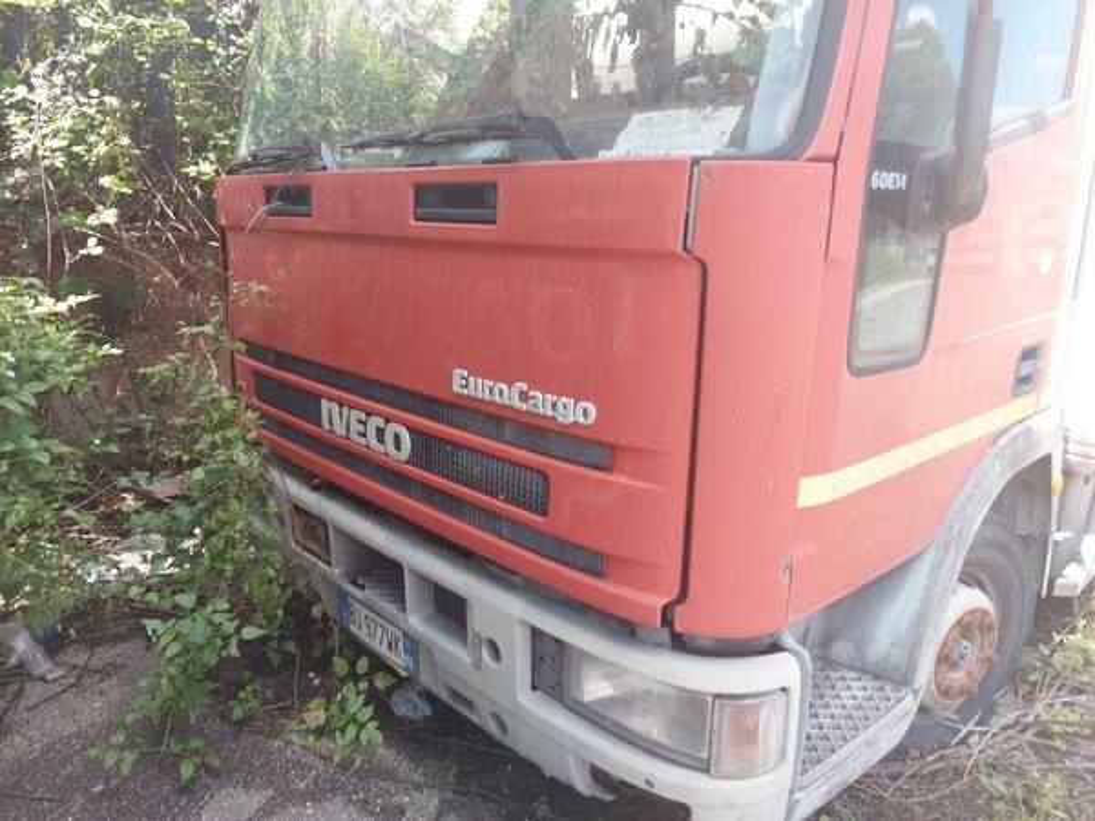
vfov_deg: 56.8
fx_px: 759
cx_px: 548
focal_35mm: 24
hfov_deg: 71.6
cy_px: 410
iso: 32
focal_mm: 5.23
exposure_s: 1/120
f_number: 1.8
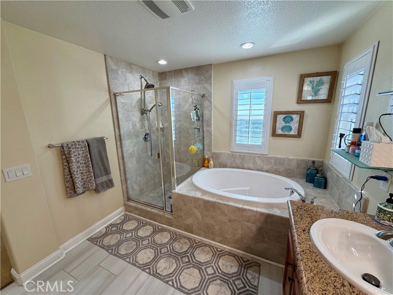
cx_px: 196
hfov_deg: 102.1
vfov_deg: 85.7
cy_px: 148
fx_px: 159
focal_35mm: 14
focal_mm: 2.22
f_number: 2.2
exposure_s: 1/120
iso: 64
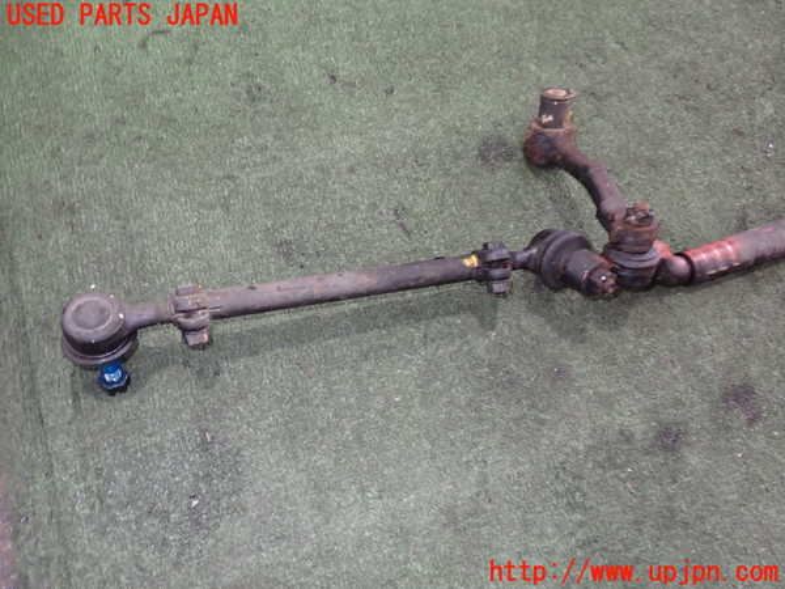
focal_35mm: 30
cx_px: 392
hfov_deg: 60.0
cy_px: 294
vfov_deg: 46.8
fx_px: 680
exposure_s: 1/30
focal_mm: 5.4
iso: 320
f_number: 2.3
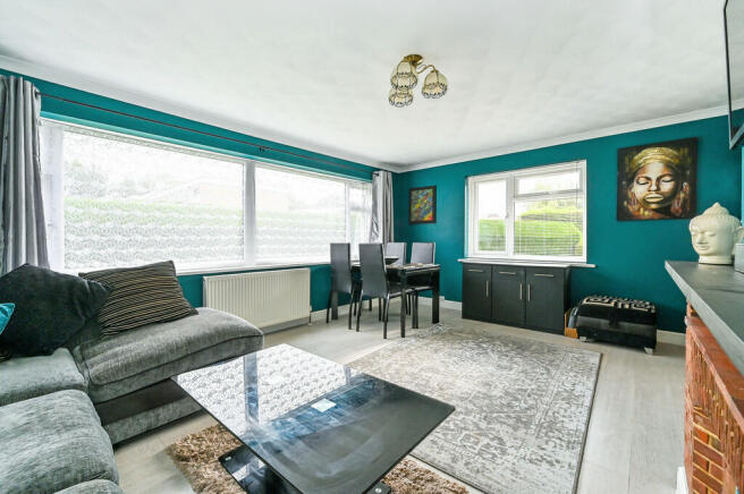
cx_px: 372
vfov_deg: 81.1
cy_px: 247
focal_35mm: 14
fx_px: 289
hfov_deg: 104.3
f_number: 8
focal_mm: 14
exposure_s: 1/60
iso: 400
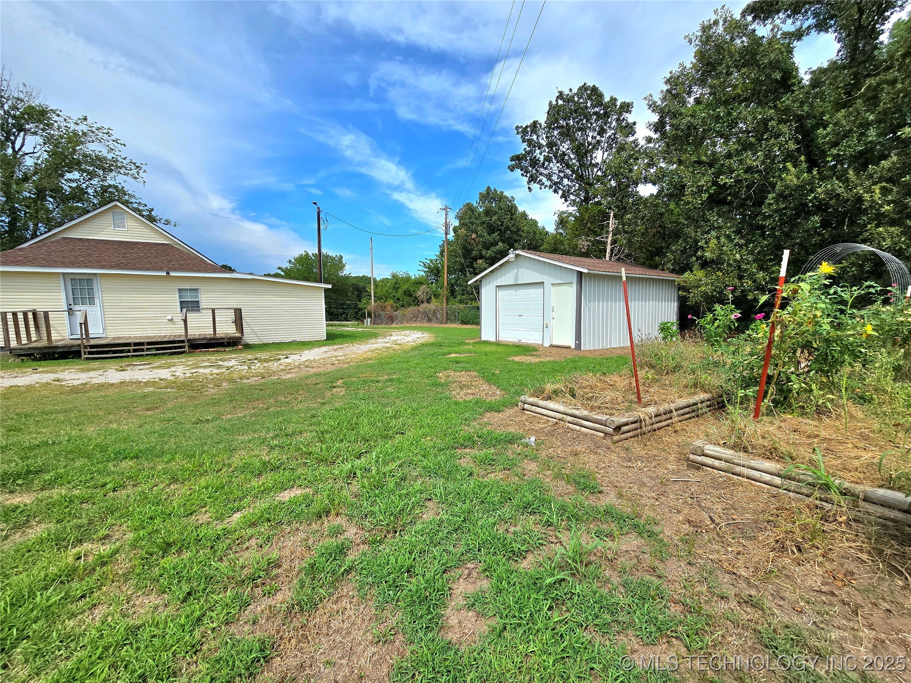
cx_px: 456
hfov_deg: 106.2
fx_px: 342
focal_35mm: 13
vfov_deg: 89.9
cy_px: 342
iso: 50
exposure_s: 1/2500
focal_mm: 2.2
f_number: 2.2
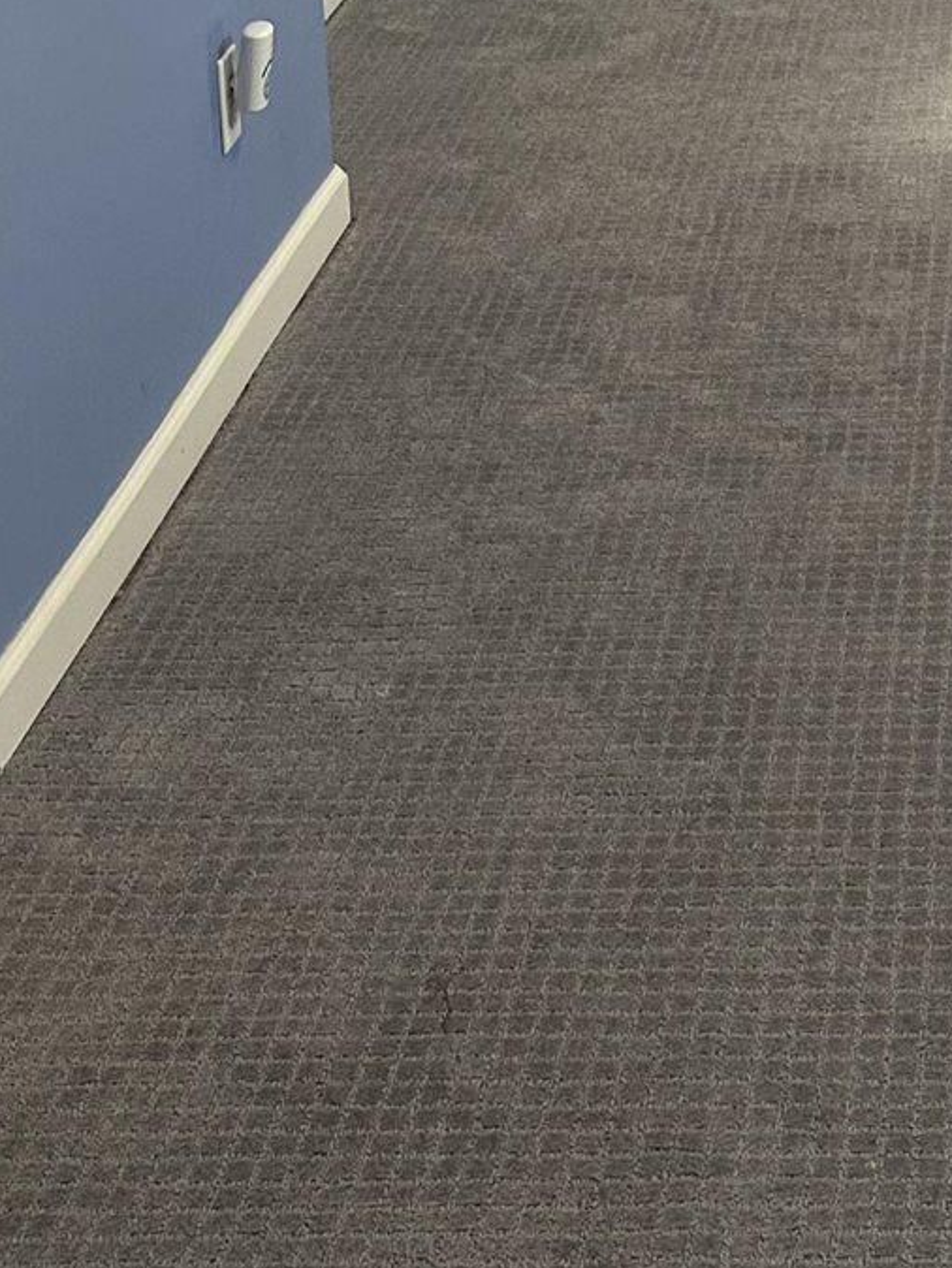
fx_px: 3005
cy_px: -404
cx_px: 899
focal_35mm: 82
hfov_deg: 17.7
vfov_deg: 21.4
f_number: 1.78
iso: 125
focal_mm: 6.86
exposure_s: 1/60
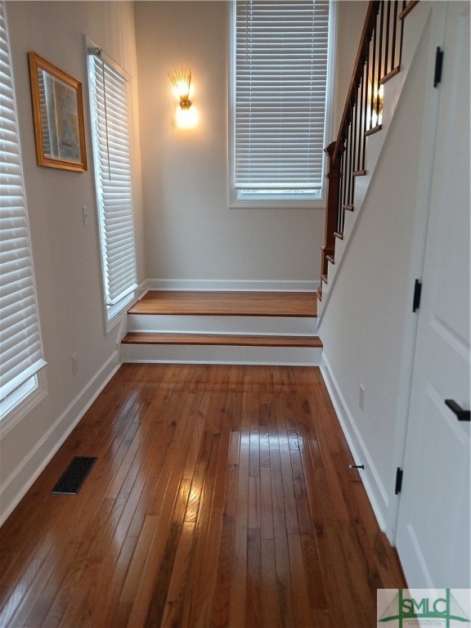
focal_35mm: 26
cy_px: 314
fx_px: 472
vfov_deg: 67.3
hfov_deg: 53.1
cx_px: 236
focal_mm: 3.98
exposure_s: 1/60
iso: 200
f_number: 1.8
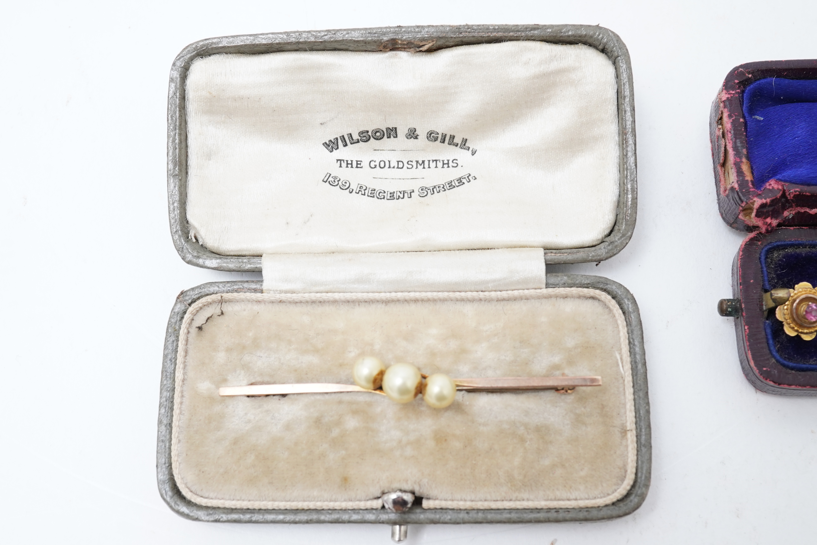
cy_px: 272
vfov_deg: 29.9
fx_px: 1021
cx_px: 408
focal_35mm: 45
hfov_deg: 43.6
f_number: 18
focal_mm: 30
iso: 800
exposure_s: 1/125
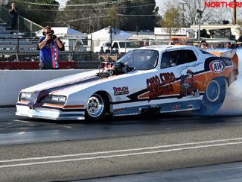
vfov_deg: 10.5
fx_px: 993
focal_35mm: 142
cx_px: 141
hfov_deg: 13.9
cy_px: 87
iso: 160
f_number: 5.6
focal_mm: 80
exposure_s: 1/2000
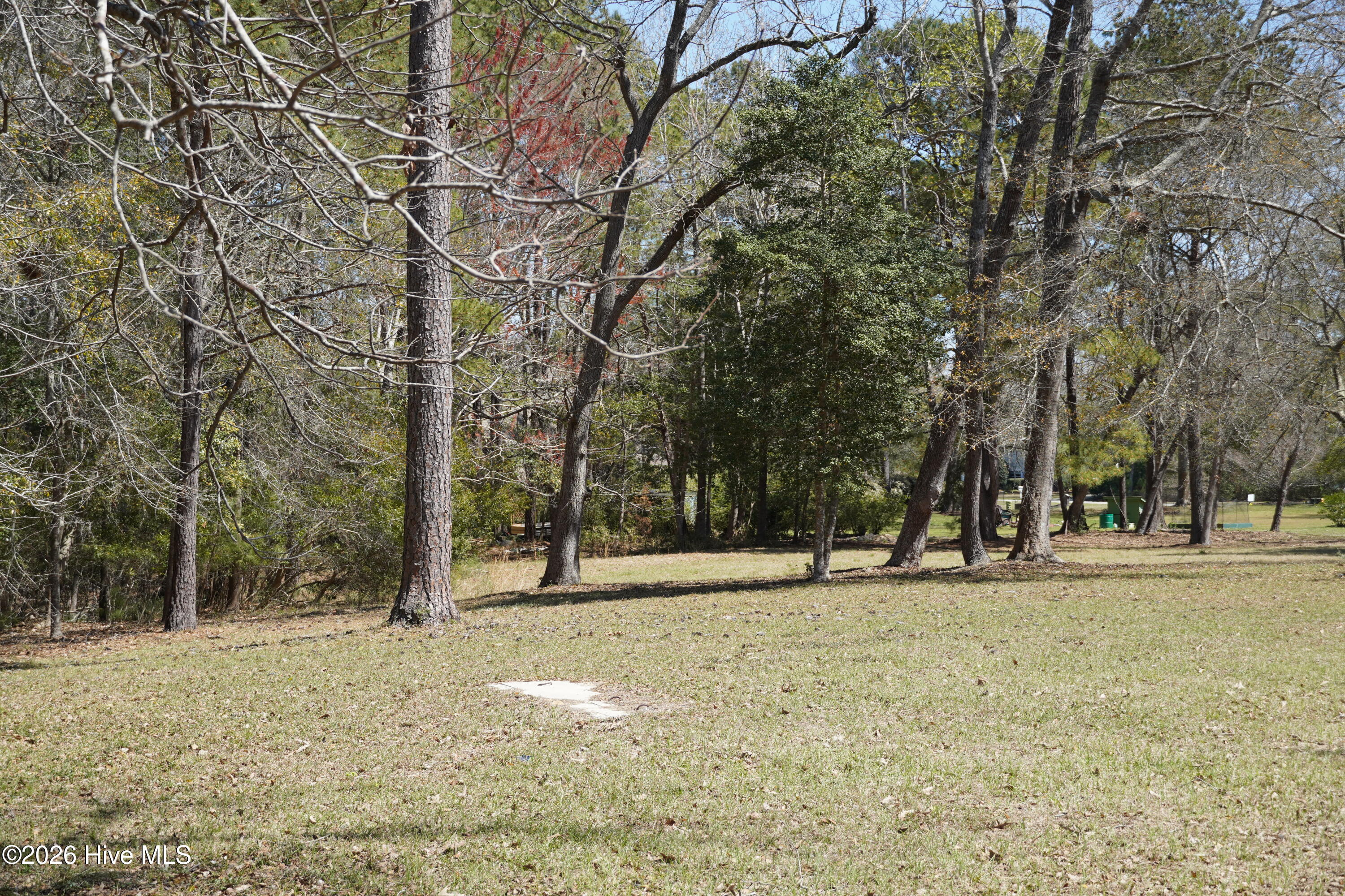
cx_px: 672
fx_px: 2129
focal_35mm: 57
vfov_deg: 23.8
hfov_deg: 35.1
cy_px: 448
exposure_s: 1/320
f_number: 5
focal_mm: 38
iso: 100
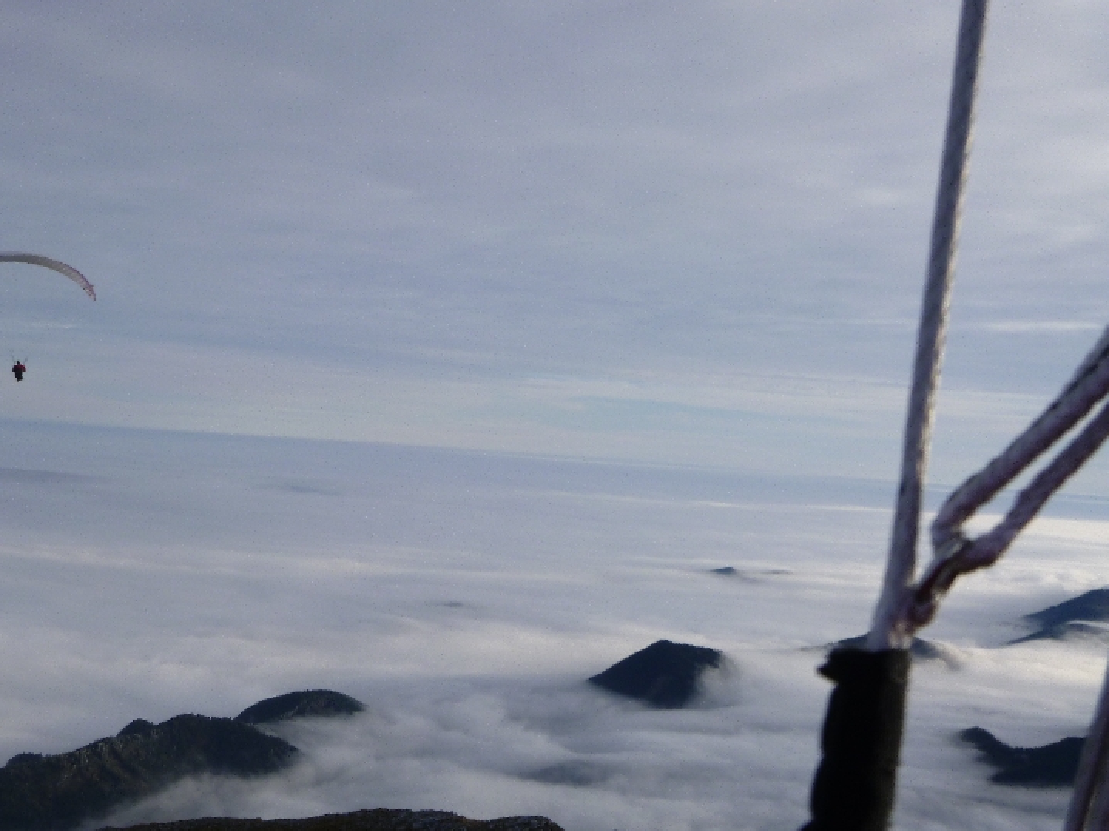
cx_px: 367
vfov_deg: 30.9
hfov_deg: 39.9
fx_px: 1505
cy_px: 430
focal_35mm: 47
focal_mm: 5.9
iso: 100
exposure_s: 1/640
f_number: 4.3
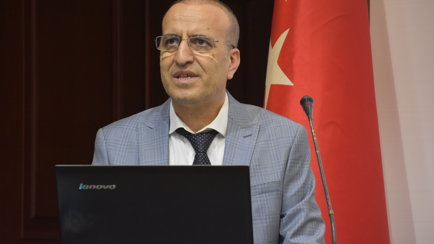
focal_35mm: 229
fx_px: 2630
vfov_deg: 5.3
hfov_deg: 9.4
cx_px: 217
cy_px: 99
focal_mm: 145
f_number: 6
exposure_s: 1/60
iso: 2800
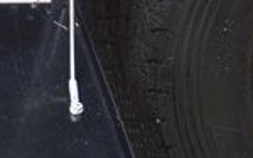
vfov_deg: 8.3
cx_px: -214
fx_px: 1083
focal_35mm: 157
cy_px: -43
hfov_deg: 12.1
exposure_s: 1/25
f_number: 3.8
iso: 1600
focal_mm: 24
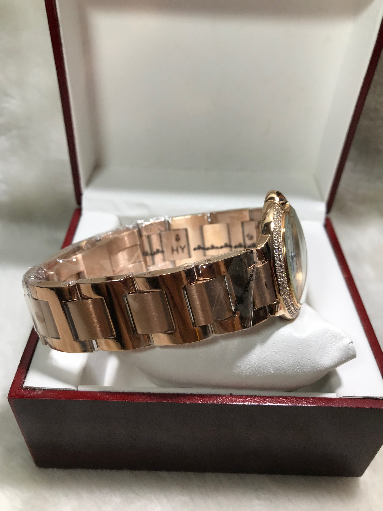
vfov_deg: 63.4
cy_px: 256
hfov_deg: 49.7
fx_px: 413
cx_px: 192
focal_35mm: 28
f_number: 1.8
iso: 32
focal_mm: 3.99
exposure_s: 1/100
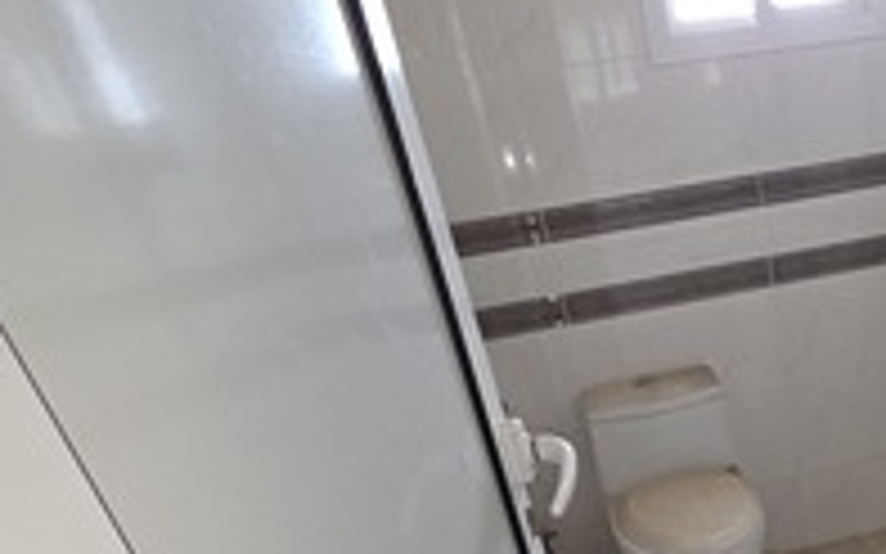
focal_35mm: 32
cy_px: 579
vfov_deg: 35.0
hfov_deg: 53.6
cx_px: 767
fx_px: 772
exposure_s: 1/25
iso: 100
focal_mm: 2.2
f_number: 1.9
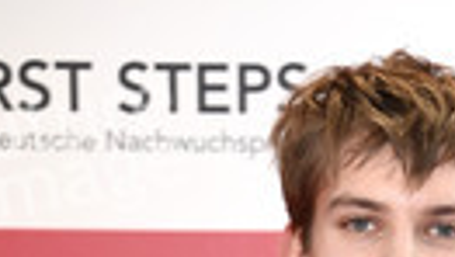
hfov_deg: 6.0
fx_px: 4324
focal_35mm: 358
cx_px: 386
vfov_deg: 3.3
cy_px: 688
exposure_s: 1/250
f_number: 5.6
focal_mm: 112
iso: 500
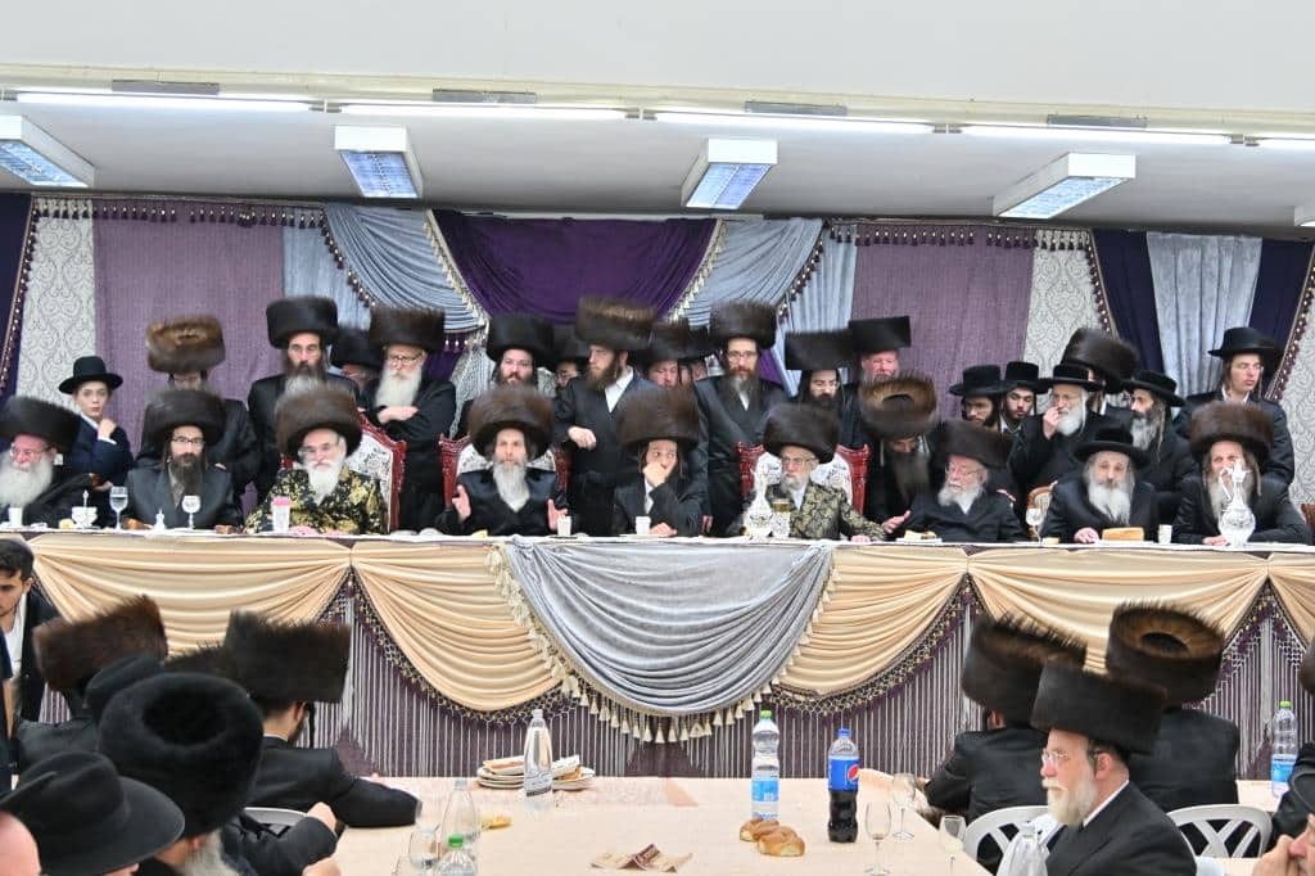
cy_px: 438
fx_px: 1753
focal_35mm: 48
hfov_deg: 41.1
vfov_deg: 28.1
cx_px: 658
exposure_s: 1/160
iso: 500
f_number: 4
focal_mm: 32
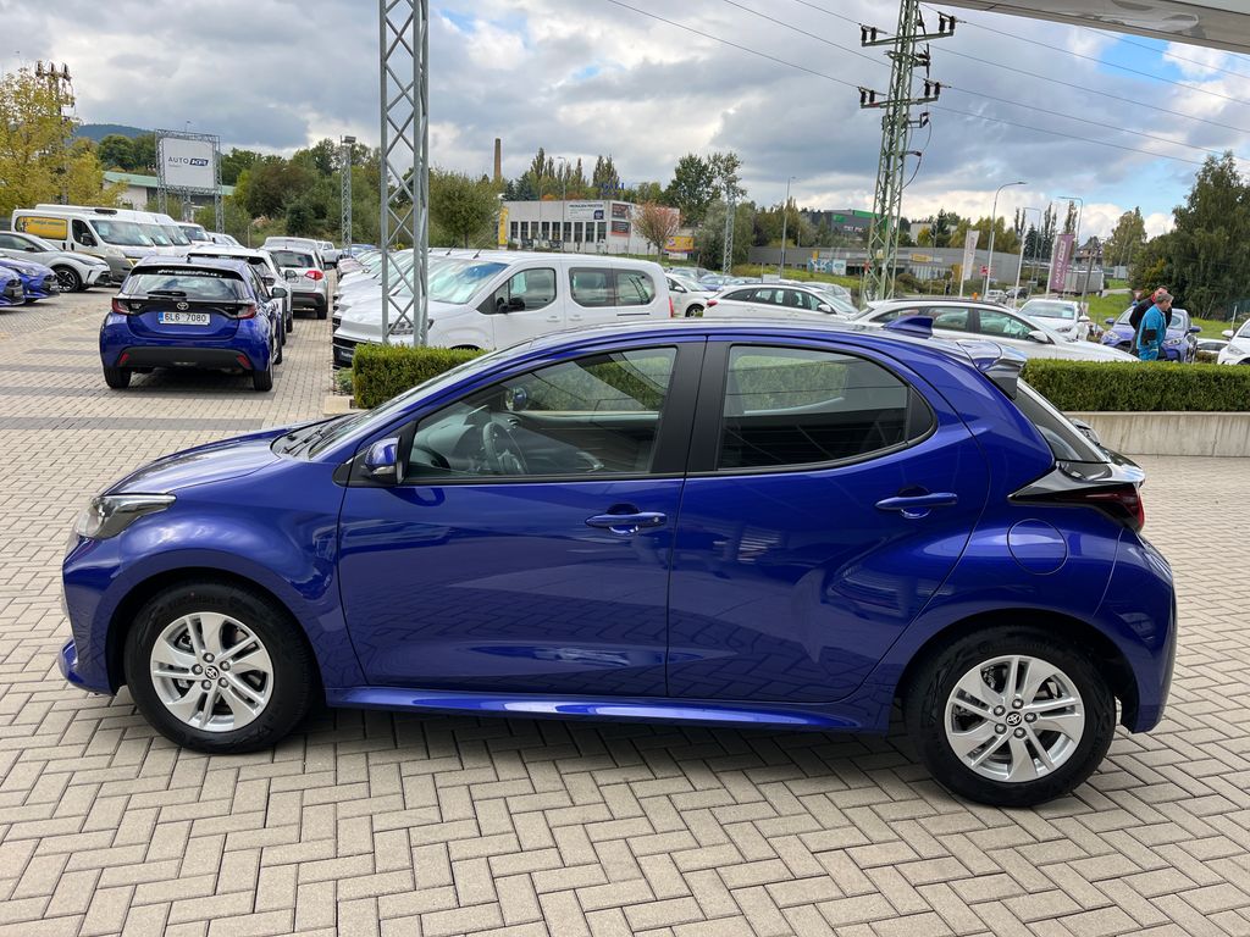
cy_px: 468
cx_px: 625
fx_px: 939
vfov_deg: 53.1
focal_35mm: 26
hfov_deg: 67.3
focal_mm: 5.1
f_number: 1.6
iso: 50
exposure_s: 1/668
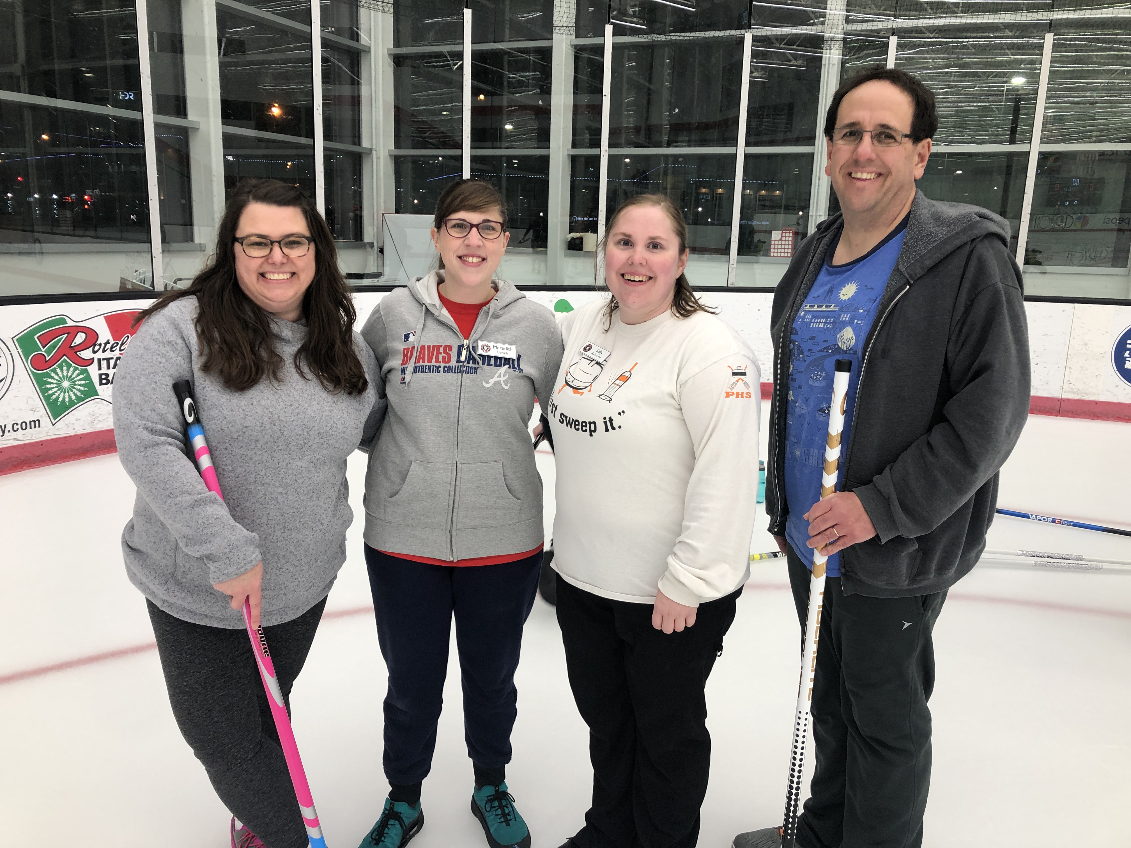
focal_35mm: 28
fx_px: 915
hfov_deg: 63.4
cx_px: 566
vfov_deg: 49.7
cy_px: 424
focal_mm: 3.99
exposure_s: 1/75
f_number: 1.8
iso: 32
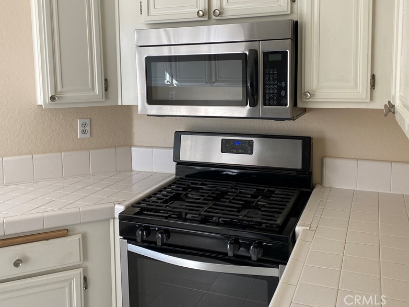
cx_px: 202
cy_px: 107
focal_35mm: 34
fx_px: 402
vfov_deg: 41.3
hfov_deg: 54.0
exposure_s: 1/127
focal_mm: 4.25
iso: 32
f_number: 1.8
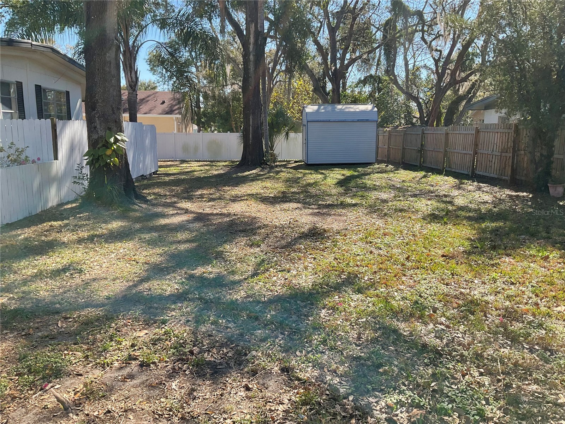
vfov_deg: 48.2
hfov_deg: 61.7
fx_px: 473
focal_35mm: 29
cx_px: 282
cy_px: 212
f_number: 1.8
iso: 16
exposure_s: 1/770
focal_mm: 3
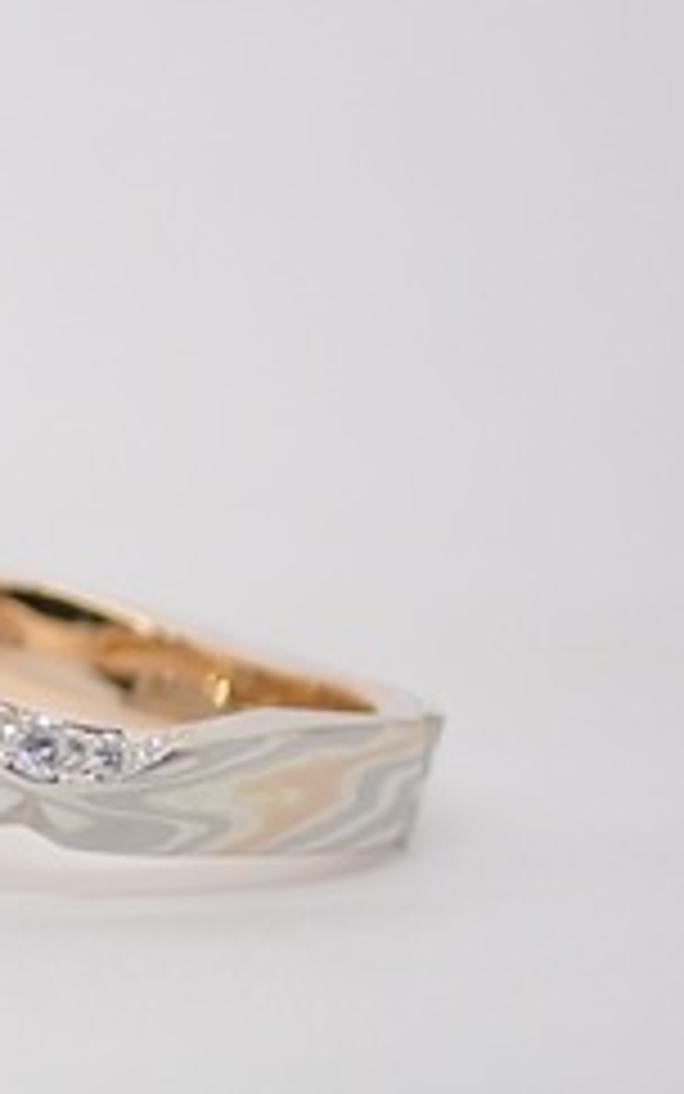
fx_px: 4501
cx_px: -266
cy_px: 727
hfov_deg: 8.5
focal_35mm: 151
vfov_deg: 13.8
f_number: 4.1
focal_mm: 13.65
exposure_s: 1/125
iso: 200
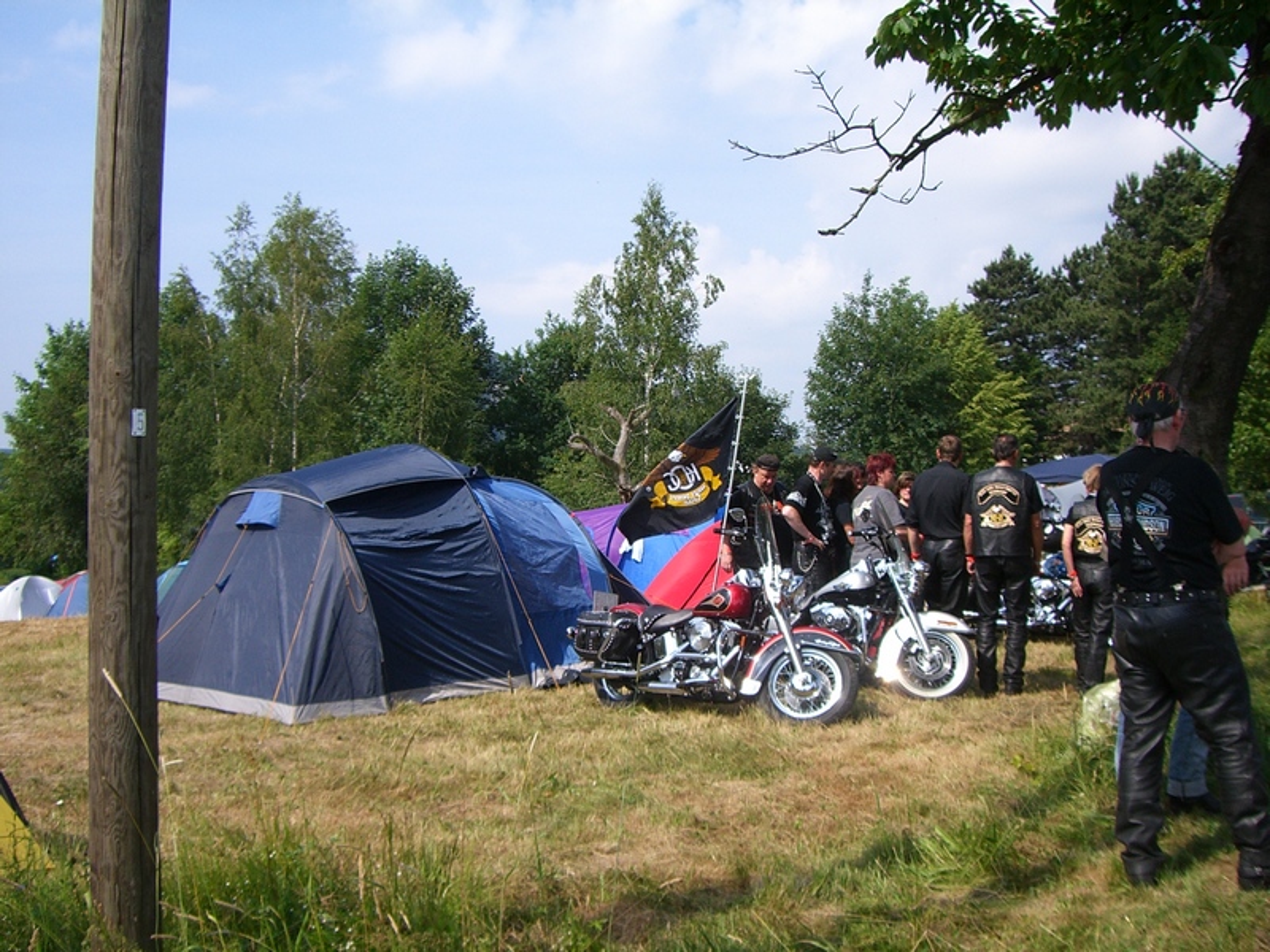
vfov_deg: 37.7
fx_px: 1394
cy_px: 476
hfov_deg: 49.0
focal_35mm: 38
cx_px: 635
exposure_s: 1/500
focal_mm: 6.2
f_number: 4.3
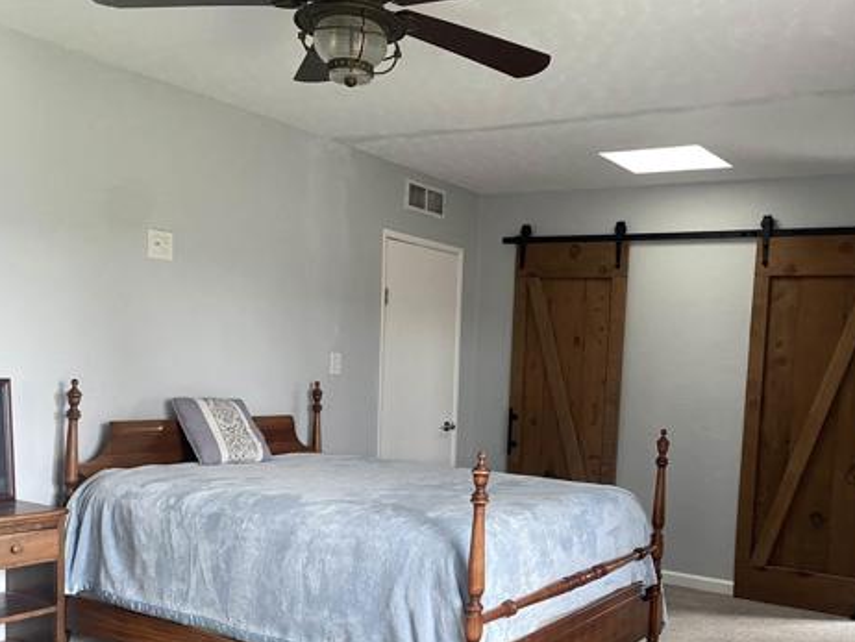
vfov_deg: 39.1
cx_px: 557
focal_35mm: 36
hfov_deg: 50.6
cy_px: 440
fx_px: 890
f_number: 1.8
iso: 400
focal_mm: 4.25
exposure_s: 1/60
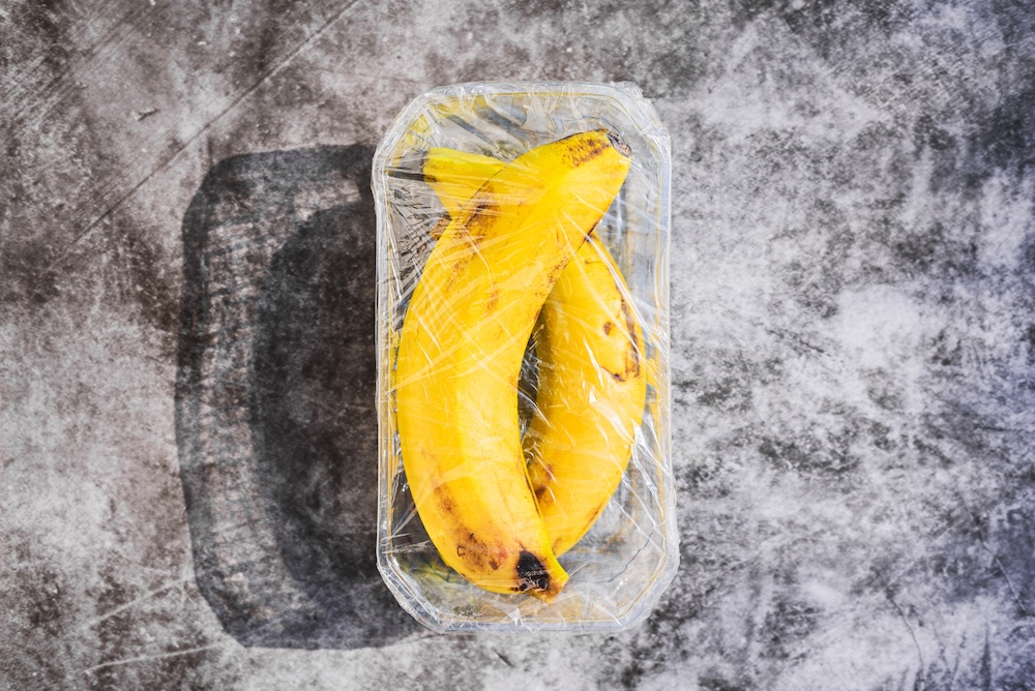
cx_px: 518
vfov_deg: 27.0
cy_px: 346
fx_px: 1438
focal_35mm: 50
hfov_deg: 39.6
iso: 100
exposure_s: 1/500
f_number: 5.6
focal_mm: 50
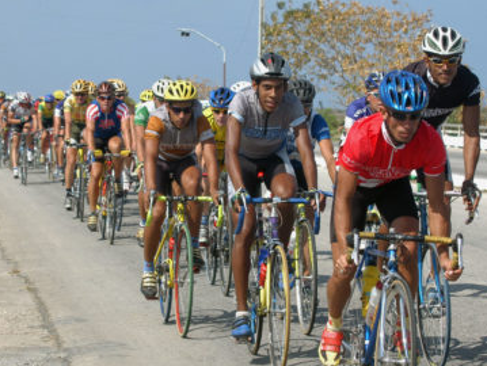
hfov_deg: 15.0
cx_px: 240
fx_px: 1845
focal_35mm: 131
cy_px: 183
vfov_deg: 11.3
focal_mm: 80
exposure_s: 1/500
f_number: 11
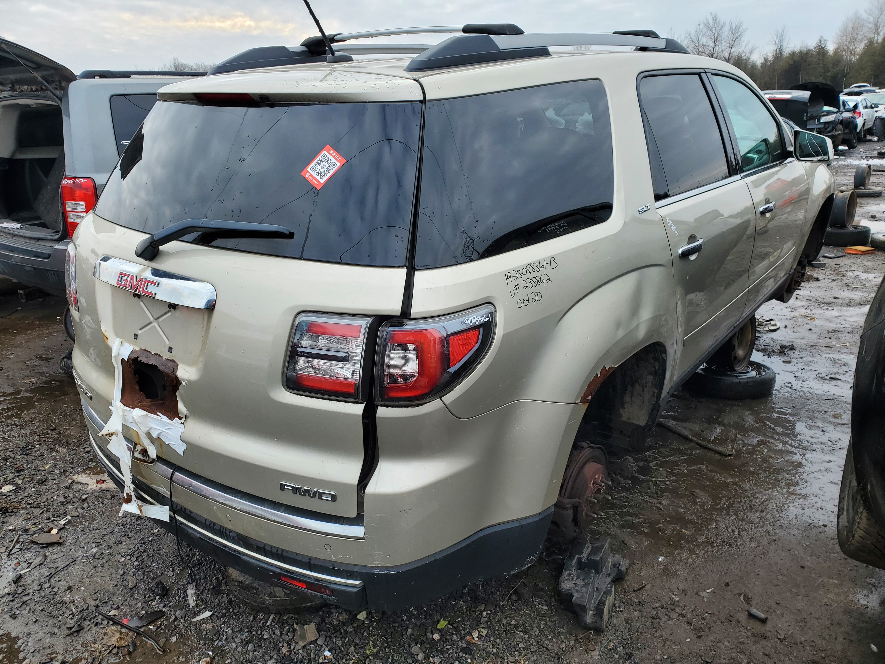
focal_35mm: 26
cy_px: 332
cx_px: 442
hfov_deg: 67.3
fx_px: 665
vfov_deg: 53.1
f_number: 2.4
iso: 50
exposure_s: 1/423
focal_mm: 4.3
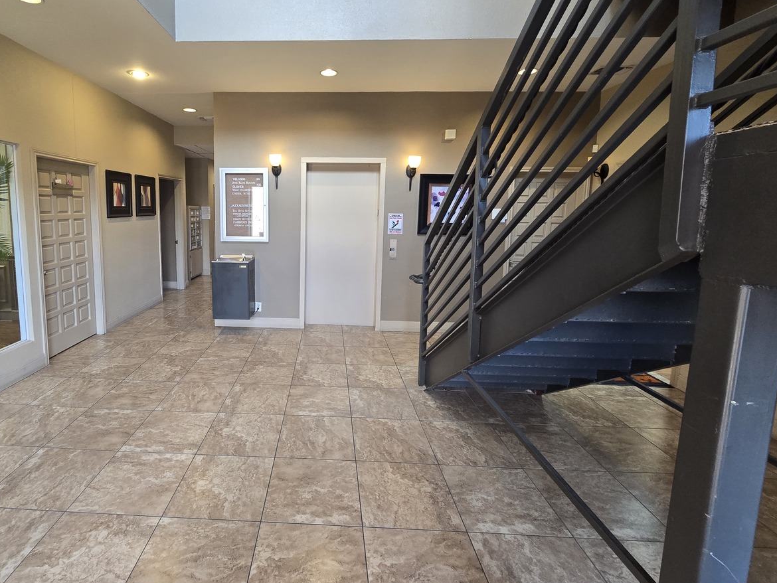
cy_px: 250
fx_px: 359
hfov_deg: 93.3
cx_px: 313
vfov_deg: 77.7
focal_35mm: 16
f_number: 2.2
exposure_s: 1/60
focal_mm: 2.2
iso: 200
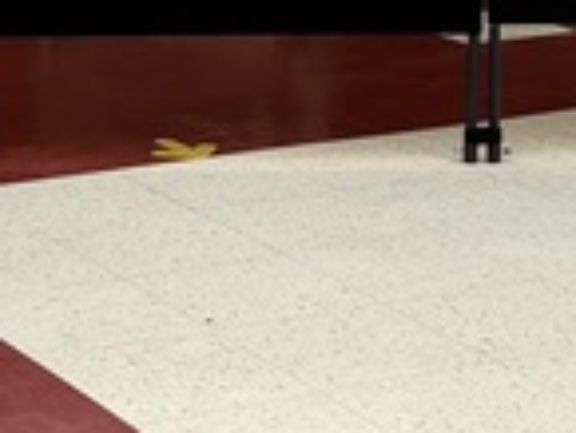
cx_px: 91
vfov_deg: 8.6
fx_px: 2814
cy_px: -167
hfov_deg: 11.6
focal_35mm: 169
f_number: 1.78
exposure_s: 1/60
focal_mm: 6.76
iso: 160
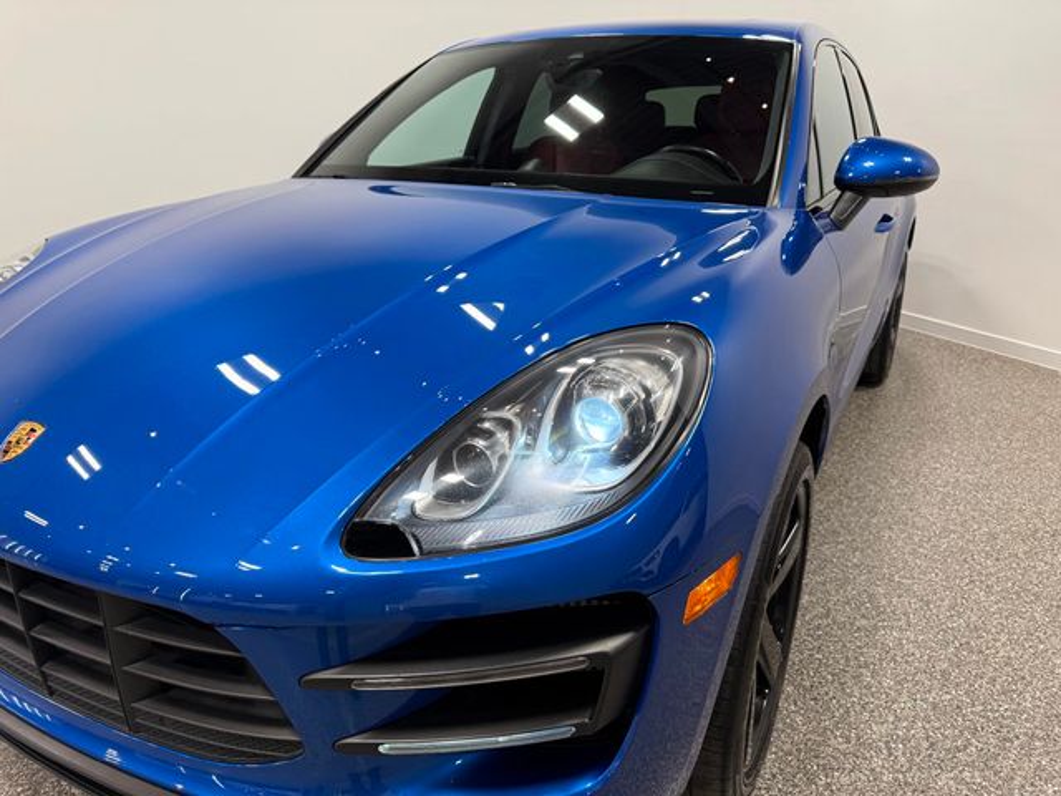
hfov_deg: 71.6
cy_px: 398
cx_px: 530
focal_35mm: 24
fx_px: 736
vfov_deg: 56.8
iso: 100
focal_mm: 6.76
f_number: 1.78
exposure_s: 1/251
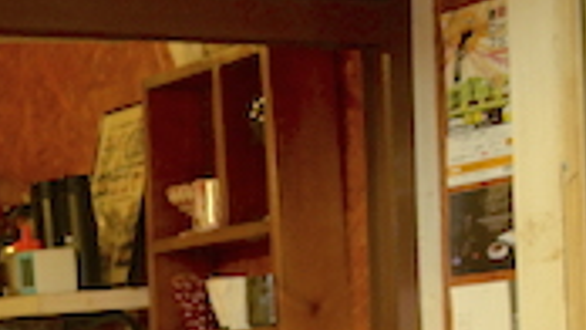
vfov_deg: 7.8
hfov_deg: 12.9
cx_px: -354
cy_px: 173
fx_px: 2425
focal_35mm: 156
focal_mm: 24
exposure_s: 1/60
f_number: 3.8
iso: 800
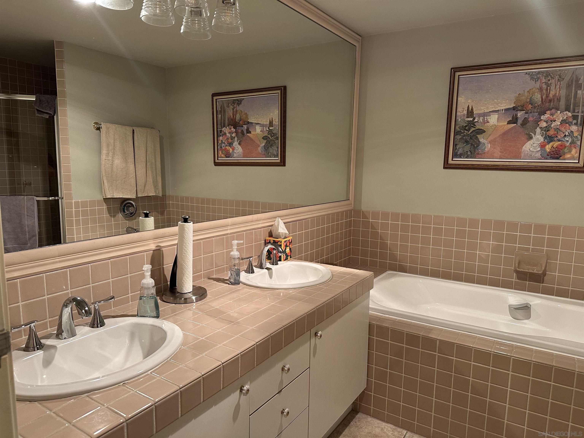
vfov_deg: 56.8
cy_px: 219
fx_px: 405
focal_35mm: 24
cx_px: 292
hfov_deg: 71.6
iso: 160
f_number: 1.78
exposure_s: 1/60
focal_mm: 6.86
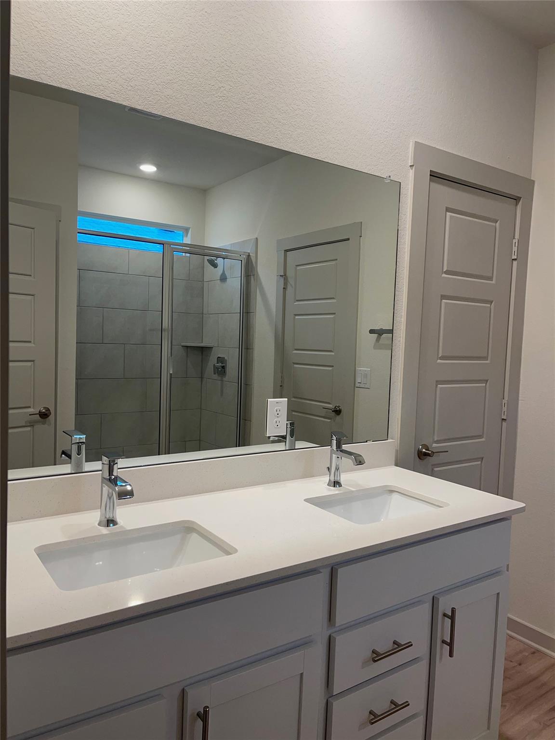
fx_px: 556
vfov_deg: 67.3
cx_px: 278
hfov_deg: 53.1
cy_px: 370
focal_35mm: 26
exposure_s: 1/120
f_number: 1.6
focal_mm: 5.1
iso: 80
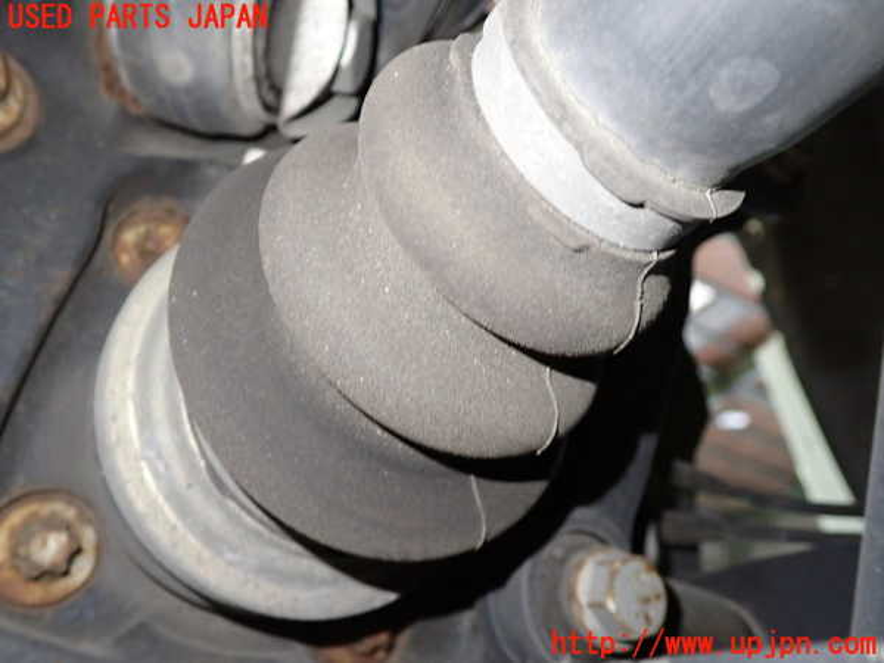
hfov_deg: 60.0
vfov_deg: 46.8
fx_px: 766
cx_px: 442
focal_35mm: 30
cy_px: 332
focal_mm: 5.4
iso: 800
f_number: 2.3
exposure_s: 1/30
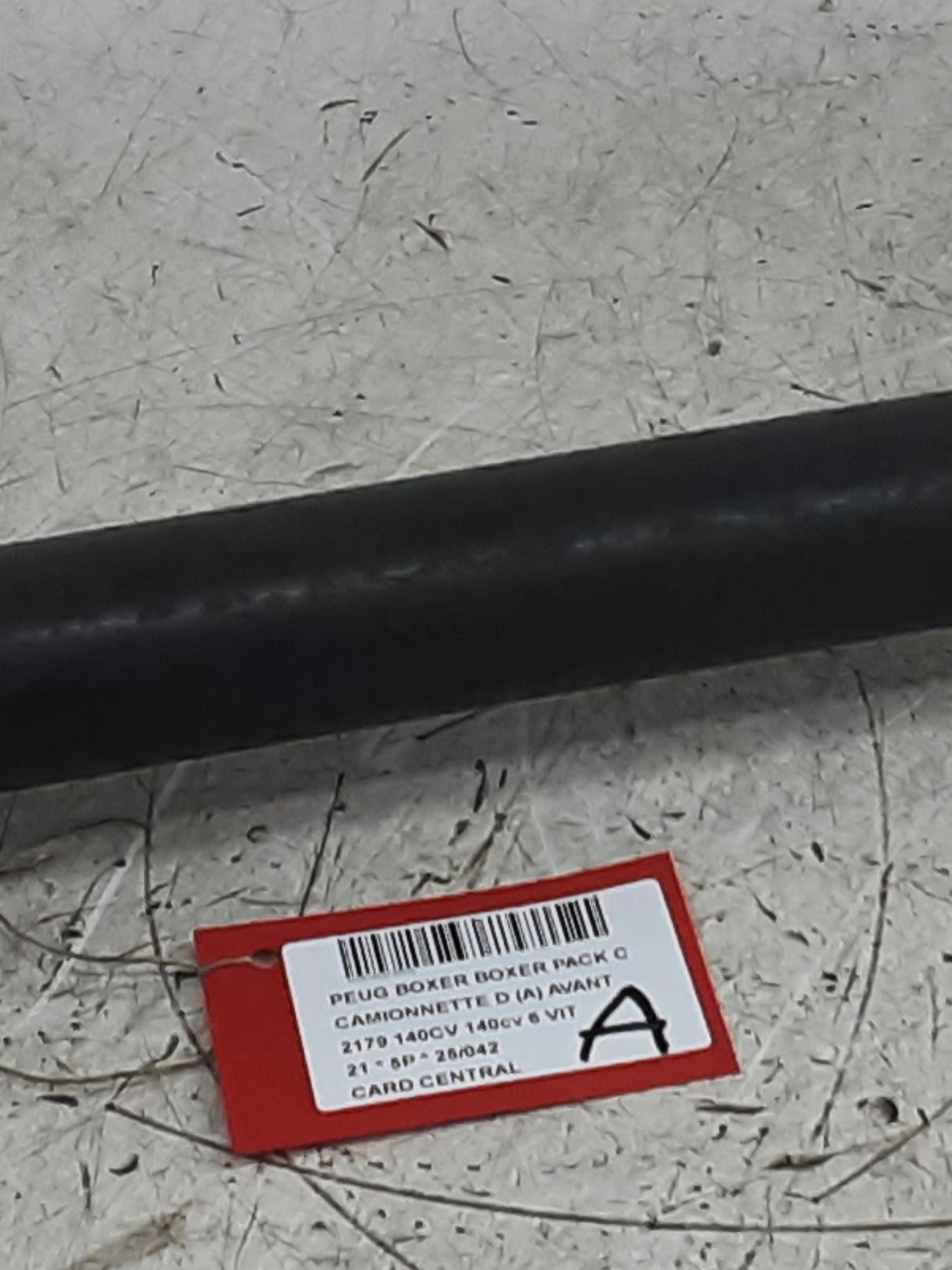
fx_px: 4033
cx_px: 743
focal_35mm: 110
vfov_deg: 17.8
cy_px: 336
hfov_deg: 13.4
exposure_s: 1/50
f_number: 1.9
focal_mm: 2.91
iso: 100
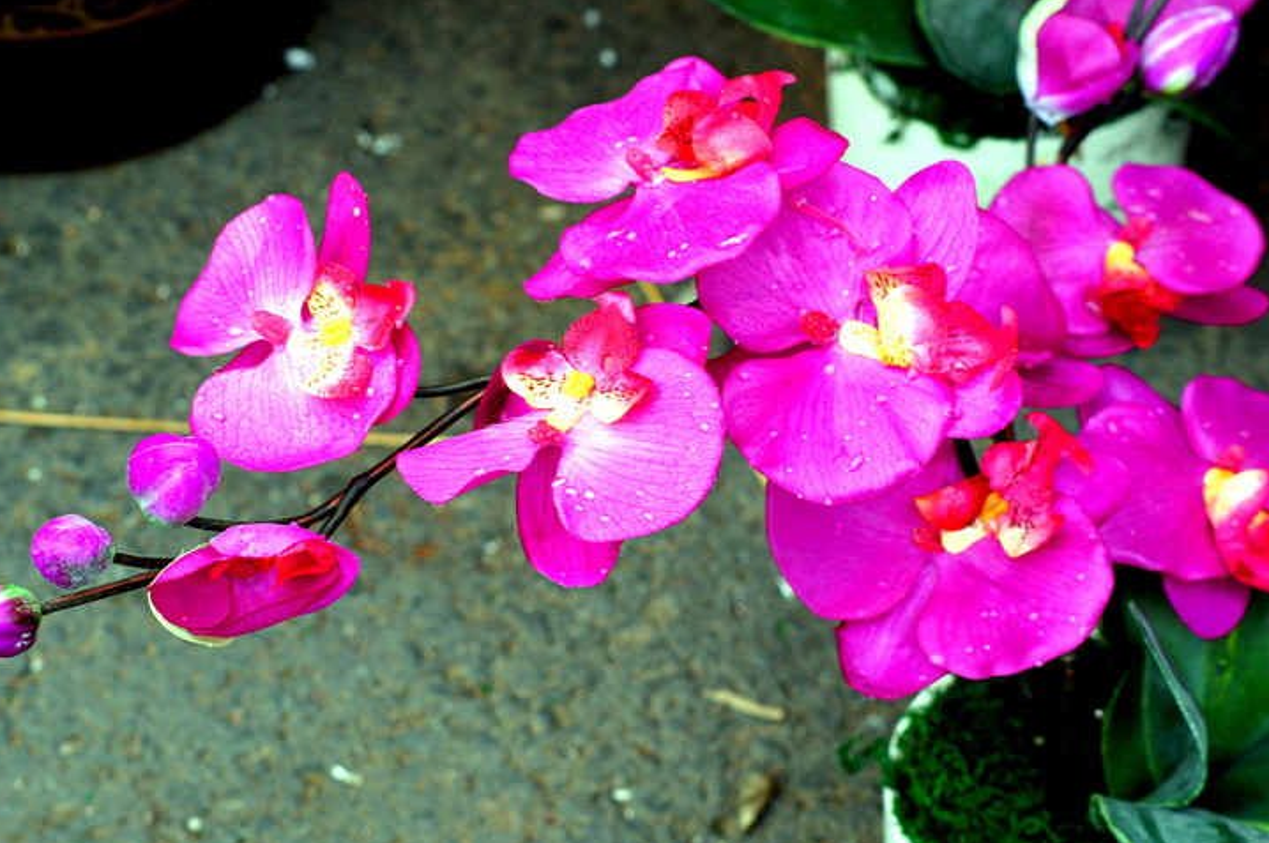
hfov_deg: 17.5
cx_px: 594
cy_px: 404
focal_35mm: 117
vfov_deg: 11.7
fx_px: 4120
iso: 100
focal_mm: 70
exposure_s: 1/25
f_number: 8
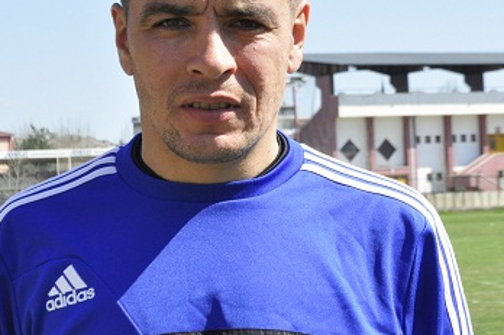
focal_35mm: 125
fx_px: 1747
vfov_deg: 10.9
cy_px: 146
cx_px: 219
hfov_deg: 16.4
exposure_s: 1/500
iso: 800
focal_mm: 45
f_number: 6.3
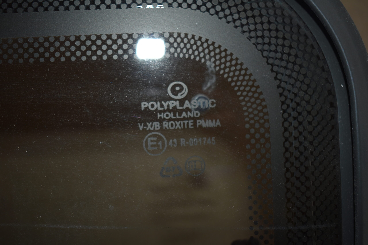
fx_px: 383
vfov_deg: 35.5
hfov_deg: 51.3
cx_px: 184
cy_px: 122
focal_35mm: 38
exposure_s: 1/125
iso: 125
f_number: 4
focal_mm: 25
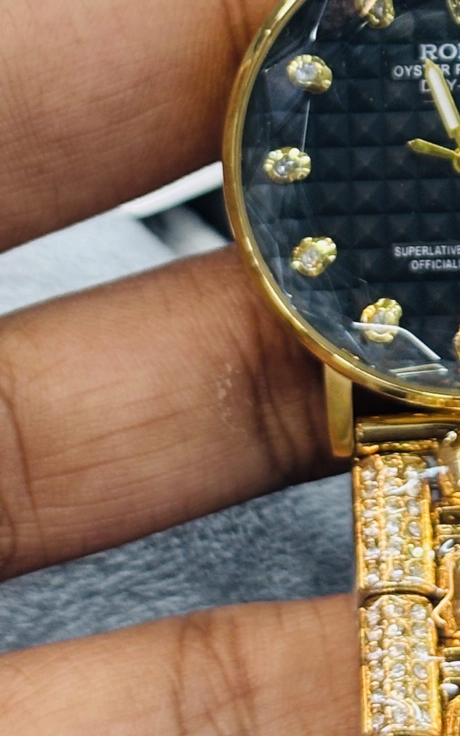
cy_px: -8
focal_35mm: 151
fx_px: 3029
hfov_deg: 8.7
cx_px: 416
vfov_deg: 13.6
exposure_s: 1/99
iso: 50
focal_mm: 5.96
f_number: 1.6
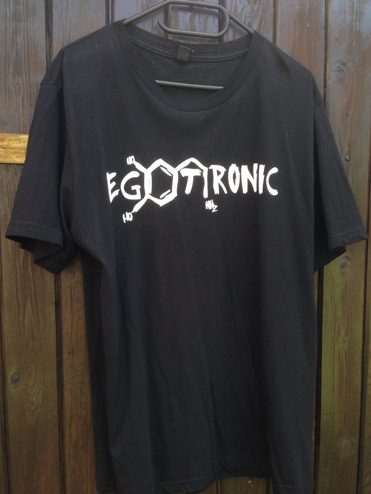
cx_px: 186
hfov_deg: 43.0
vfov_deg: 55.3
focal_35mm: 33
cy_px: 247
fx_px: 471
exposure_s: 1/120
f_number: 2.4
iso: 80
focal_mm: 4.12
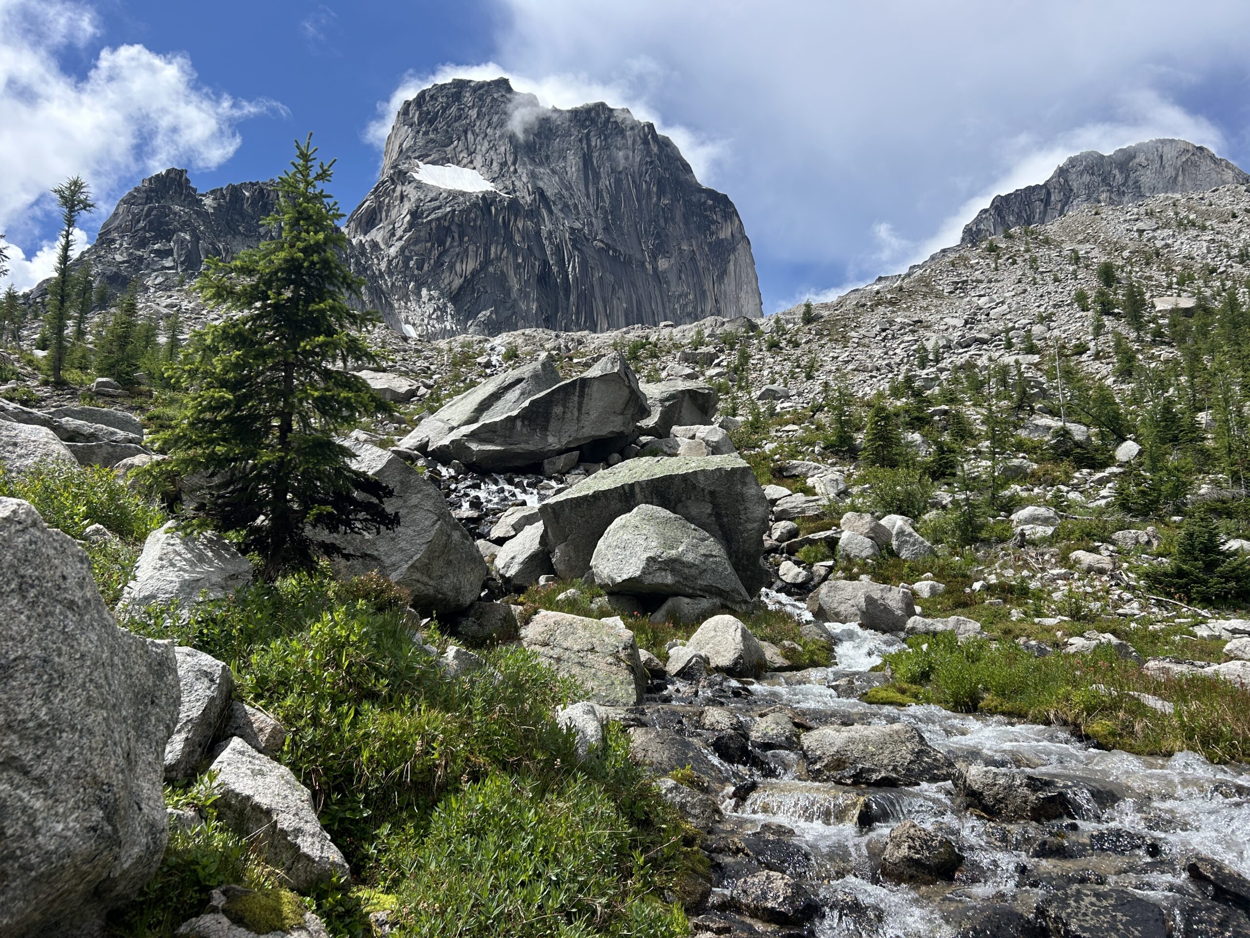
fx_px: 939
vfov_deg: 53.1
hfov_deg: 67.3
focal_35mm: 26
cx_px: 625
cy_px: 469
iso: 50
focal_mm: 5.7
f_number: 1.5
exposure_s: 1/4274
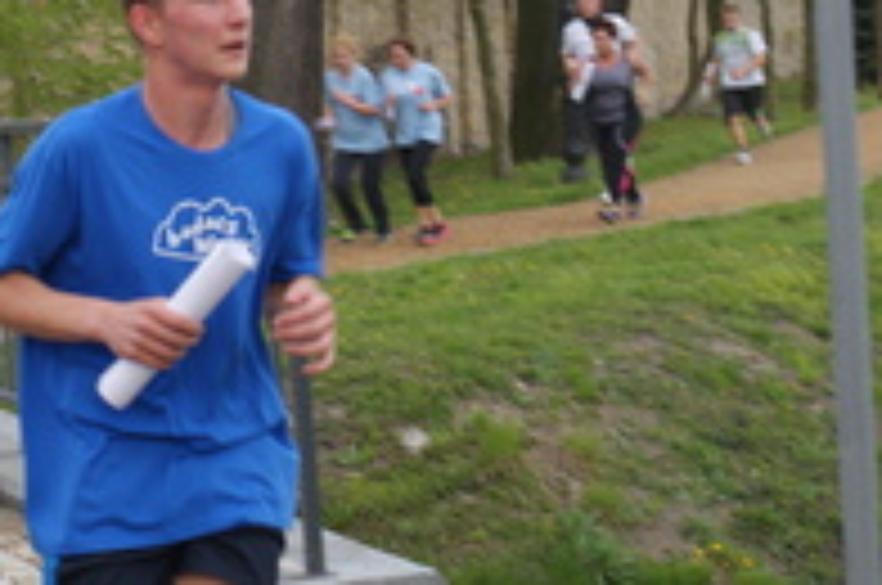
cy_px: 158
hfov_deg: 14.7
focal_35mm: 138
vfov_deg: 9.9
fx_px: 3376
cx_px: 90
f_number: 6.3
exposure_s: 1/80
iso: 100
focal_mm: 45
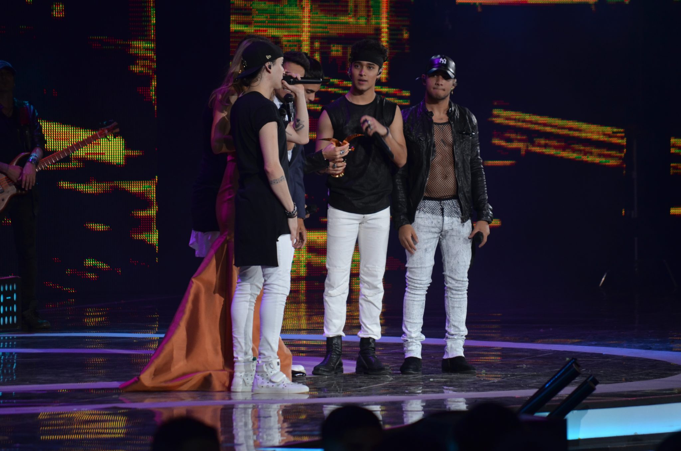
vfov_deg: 5.2
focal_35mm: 262
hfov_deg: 7.9
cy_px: 226
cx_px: 340
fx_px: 4955
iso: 800
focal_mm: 175
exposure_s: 1/125
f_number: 5.3
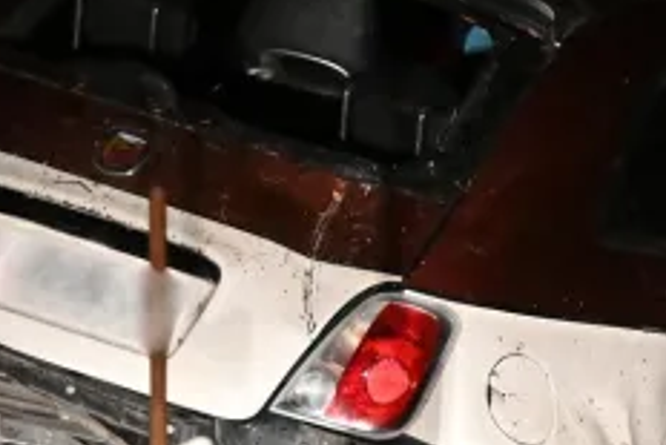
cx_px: 528
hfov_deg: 3.8
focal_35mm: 540
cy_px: 189
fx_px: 9996
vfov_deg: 2.6
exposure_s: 1/400
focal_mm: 165
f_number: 2.8
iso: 8000
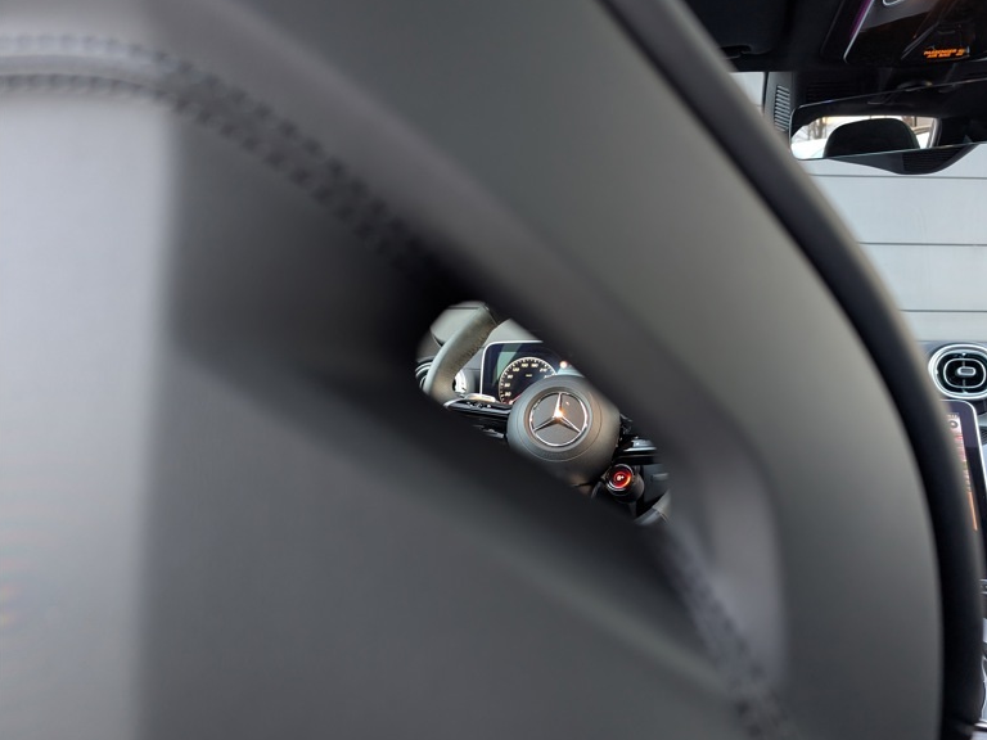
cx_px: 510
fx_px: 713
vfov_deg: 54.9
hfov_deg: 69.4
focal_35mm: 25
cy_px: 376
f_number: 1.68
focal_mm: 6.9
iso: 99
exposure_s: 1/25
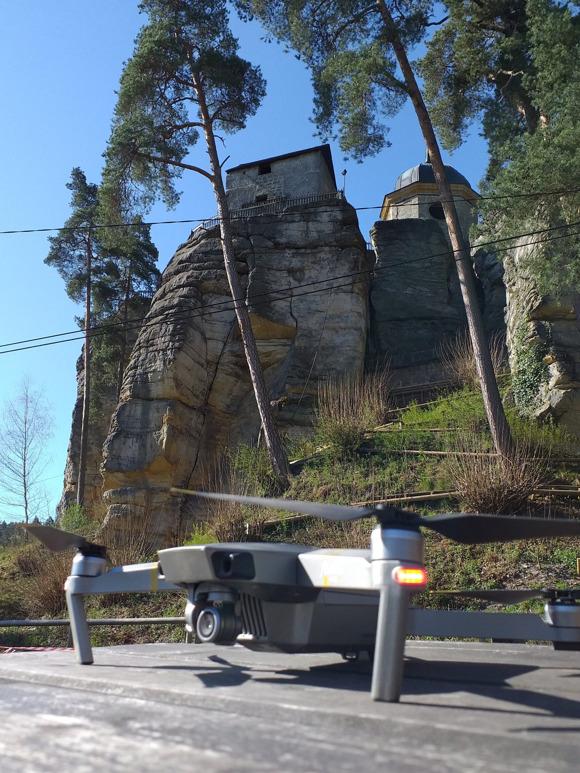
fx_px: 648
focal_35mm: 29
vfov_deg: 61.6
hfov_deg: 48.2
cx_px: 274
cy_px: 416
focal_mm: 3.6
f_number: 1.9
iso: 40
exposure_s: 1/934
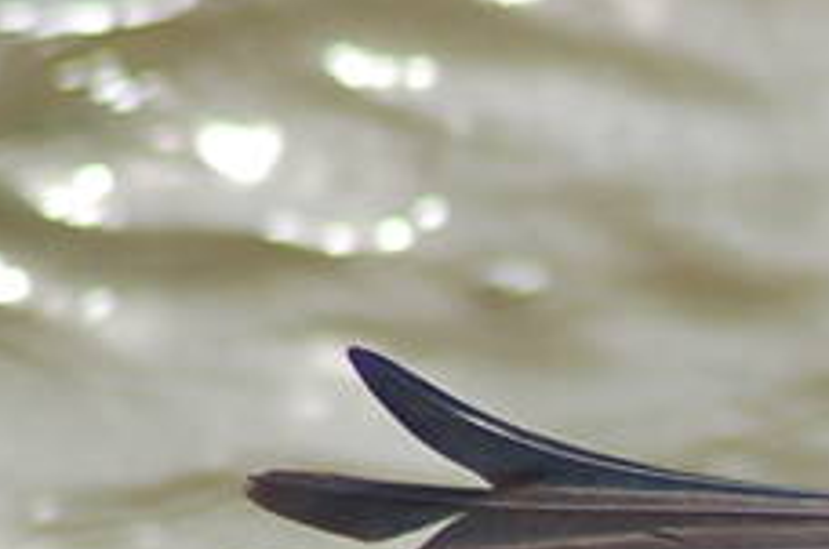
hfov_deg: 1.4
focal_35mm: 1423
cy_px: 1545
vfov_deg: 1.0
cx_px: 2080
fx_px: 32689
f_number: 4.5
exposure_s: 1/1000
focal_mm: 135
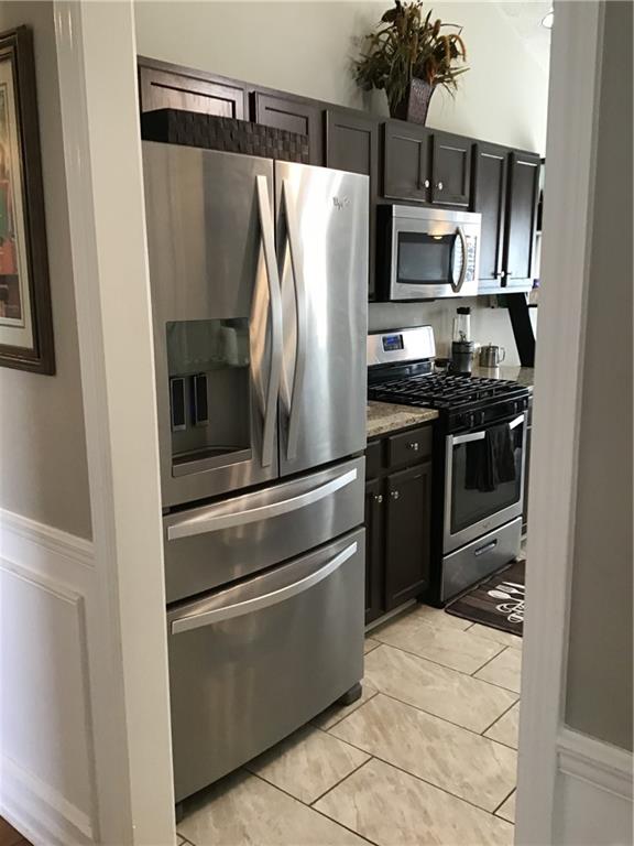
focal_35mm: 31
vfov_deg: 58.4
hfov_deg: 45.4
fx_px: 757
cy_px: 423
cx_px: 317
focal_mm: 3.3
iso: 100
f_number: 2.4
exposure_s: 1/30
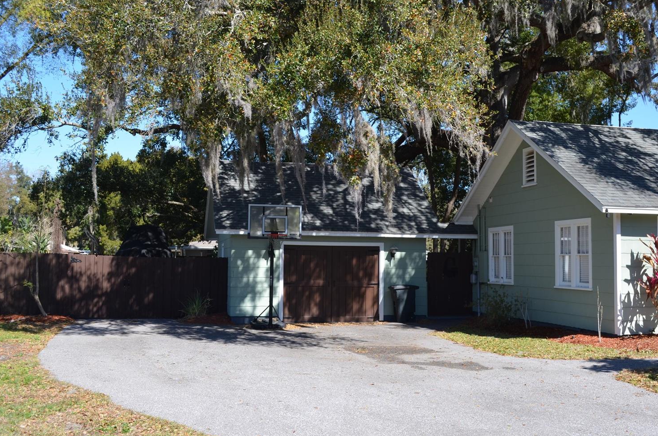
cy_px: 206
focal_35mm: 39
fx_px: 711
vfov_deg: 34.0
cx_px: 344
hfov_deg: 49.6
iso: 200
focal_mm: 24
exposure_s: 1/200
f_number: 7.1
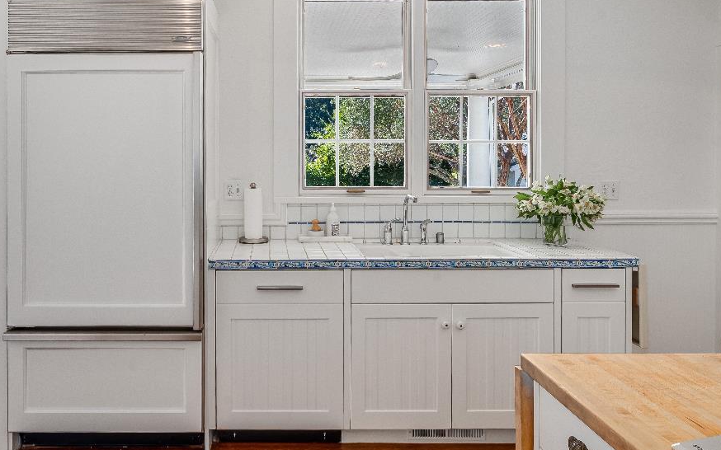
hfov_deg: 66.3
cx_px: 319
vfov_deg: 43.8
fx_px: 550
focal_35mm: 28
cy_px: 143
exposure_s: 1/125
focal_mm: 16
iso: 400
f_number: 11
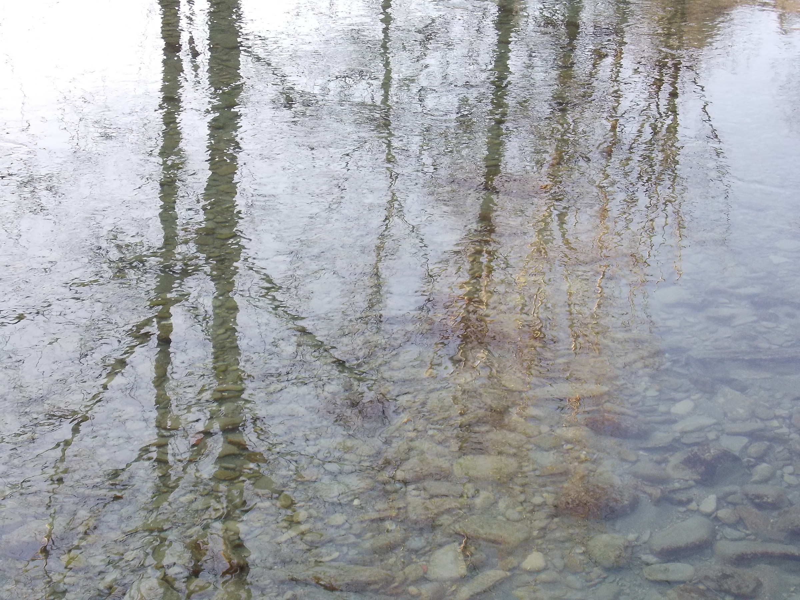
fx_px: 1641
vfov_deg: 20.7
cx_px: 400
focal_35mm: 71
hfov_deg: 27.4
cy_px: 300
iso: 200
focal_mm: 10
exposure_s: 1/60
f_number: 4.3
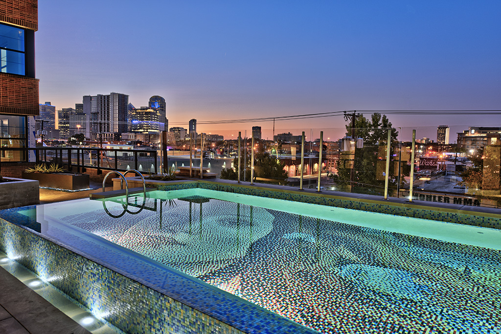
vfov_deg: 53.1
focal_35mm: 24
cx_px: 250
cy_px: 167
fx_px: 334
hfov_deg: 73.7
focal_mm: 24
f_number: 4
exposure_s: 1/10
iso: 100
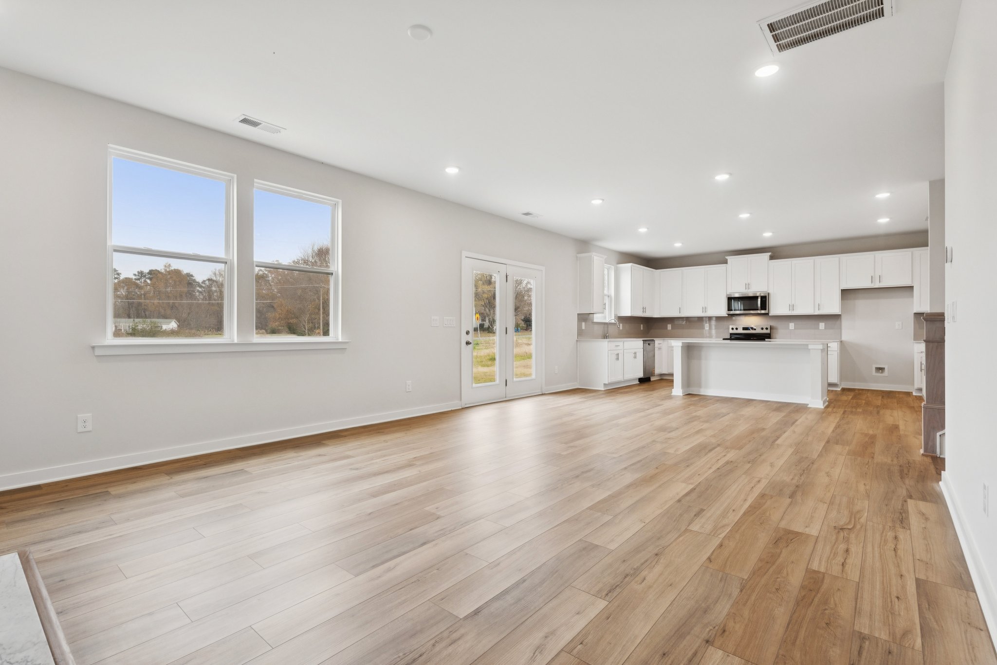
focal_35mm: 16
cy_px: 332
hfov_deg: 96.7
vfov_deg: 73.7
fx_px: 443
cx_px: 498
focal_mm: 16
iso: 640
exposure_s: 1/60
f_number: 8
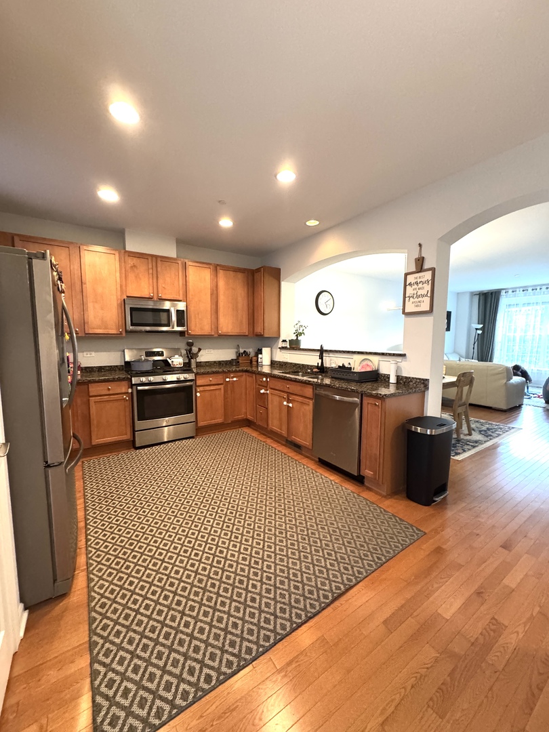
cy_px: 366
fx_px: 296
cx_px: 274
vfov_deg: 102.1
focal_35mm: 14
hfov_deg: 85.7
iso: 800
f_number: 2.2
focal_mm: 2.22
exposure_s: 1/60
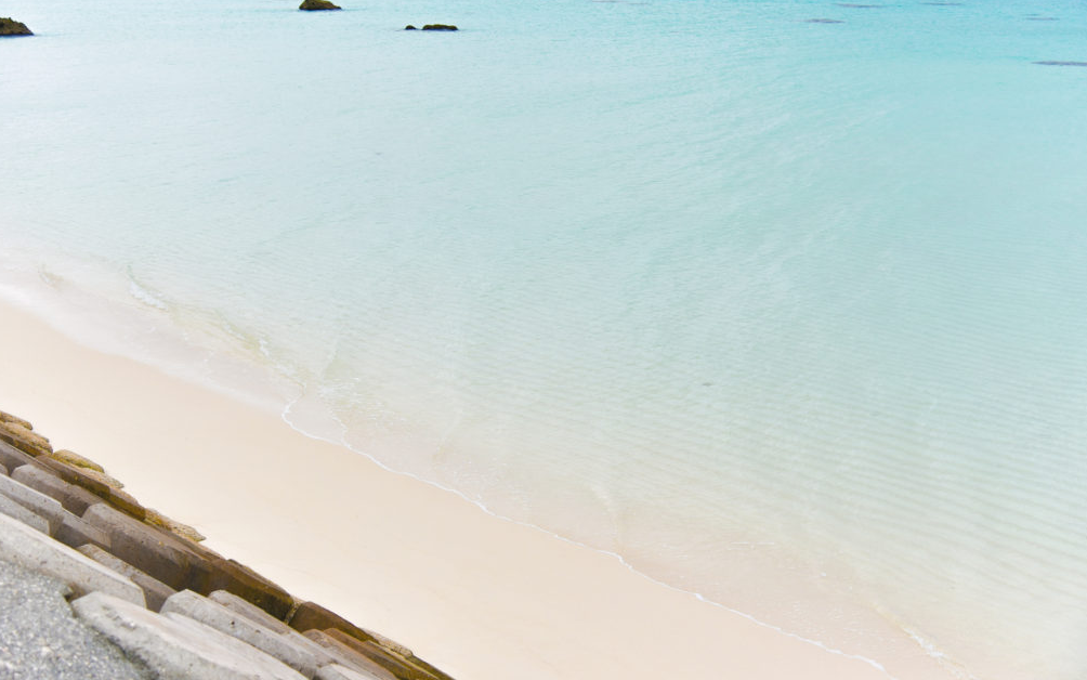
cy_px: 314
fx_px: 1541
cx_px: 540
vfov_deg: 24.9
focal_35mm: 52
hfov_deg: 38.9
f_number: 4.5
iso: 100
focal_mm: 50
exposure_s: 1/1600
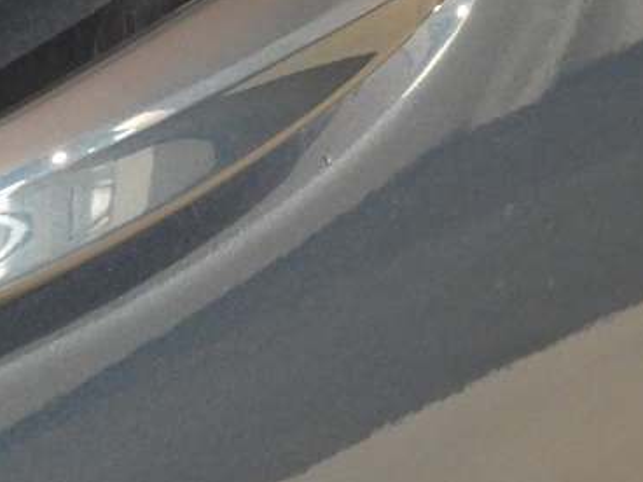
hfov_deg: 9.8
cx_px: 192
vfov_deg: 7.3
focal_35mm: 202
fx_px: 3752
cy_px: 124
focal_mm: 16.6
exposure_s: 1/15
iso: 1600
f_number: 4.7
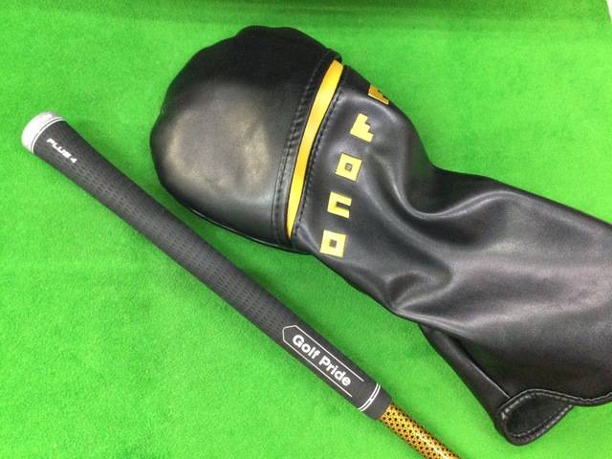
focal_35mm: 31
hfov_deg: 58.4
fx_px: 548
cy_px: 230
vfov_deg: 45.4
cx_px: 306
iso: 200
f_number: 2.4
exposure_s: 1/24
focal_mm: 3.3
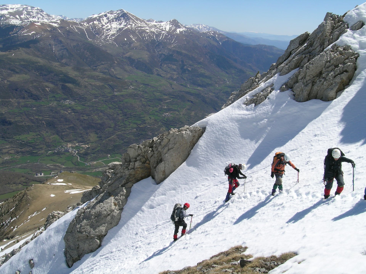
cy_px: 137
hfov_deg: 52.6
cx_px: 183
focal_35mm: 35
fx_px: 370
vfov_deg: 40.7
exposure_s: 1/291
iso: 50
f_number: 7.6
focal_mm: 7.2
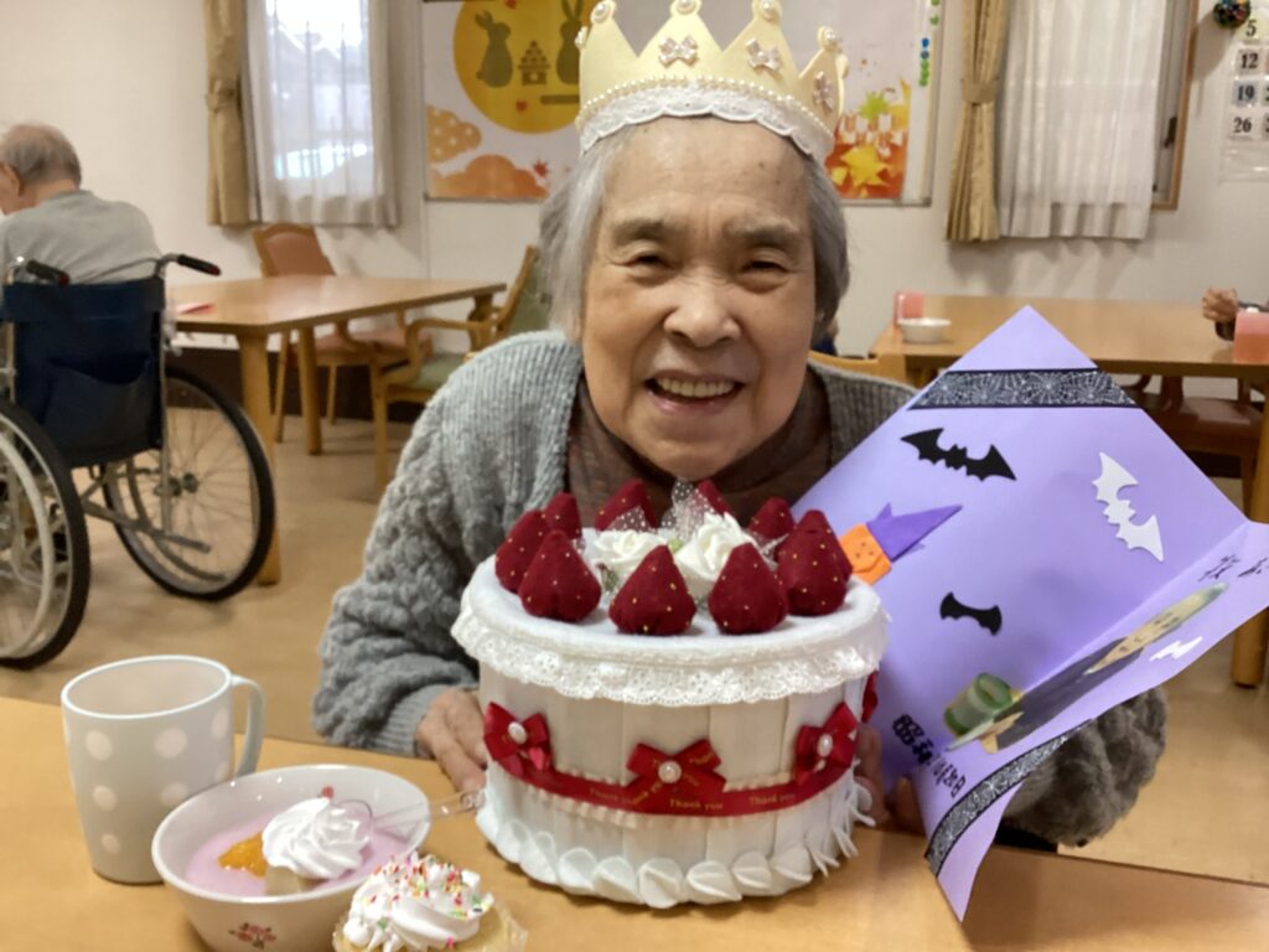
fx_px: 1136
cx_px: 634
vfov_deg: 45.4
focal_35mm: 31
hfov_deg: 58.4
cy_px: 476
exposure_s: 1/50
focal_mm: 3.3
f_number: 2.4
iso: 250
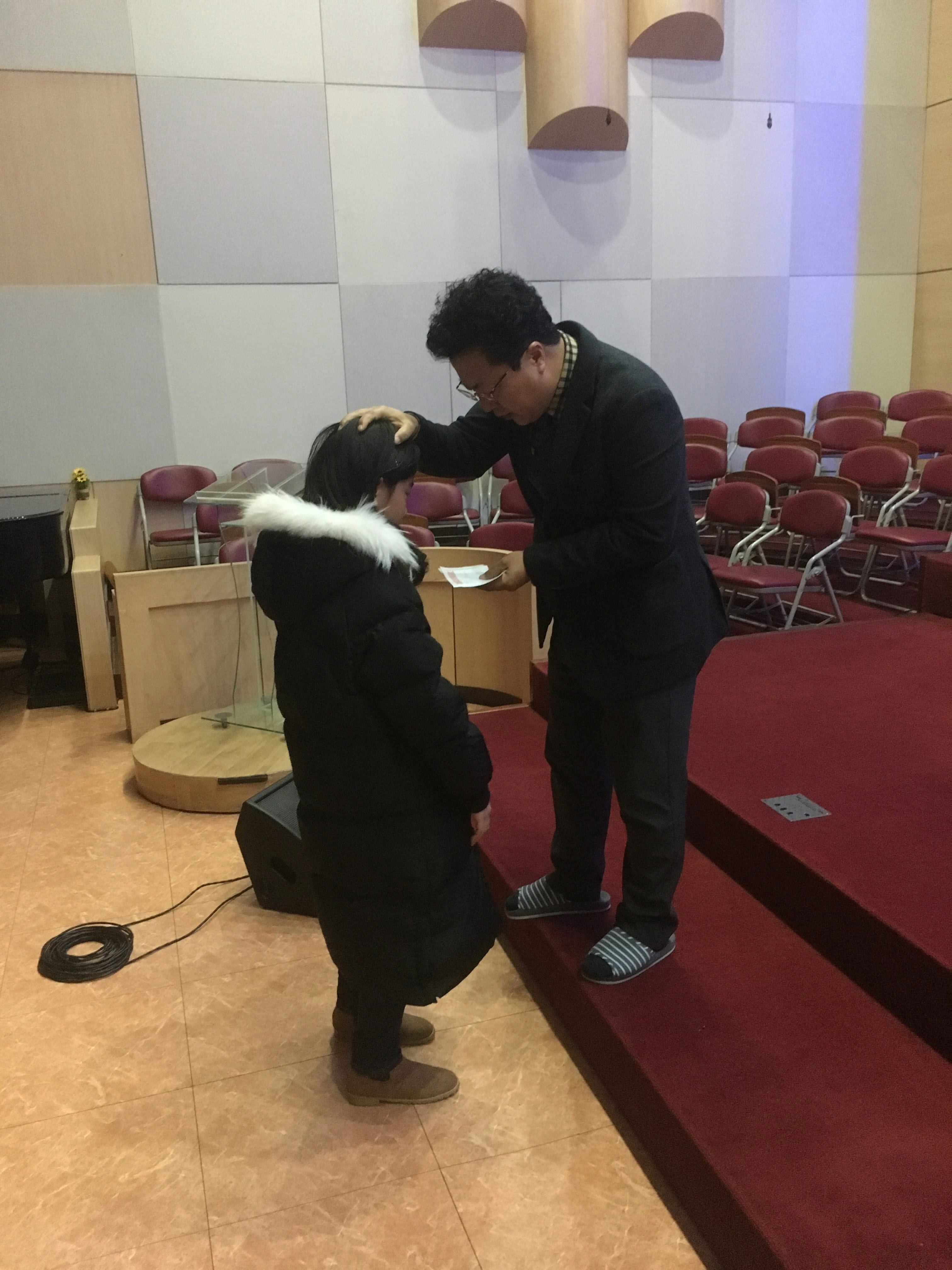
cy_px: 635
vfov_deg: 61.7
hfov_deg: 48.2
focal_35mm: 29
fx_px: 1063
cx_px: 476
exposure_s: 1/15
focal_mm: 4.15
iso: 640
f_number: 2.2
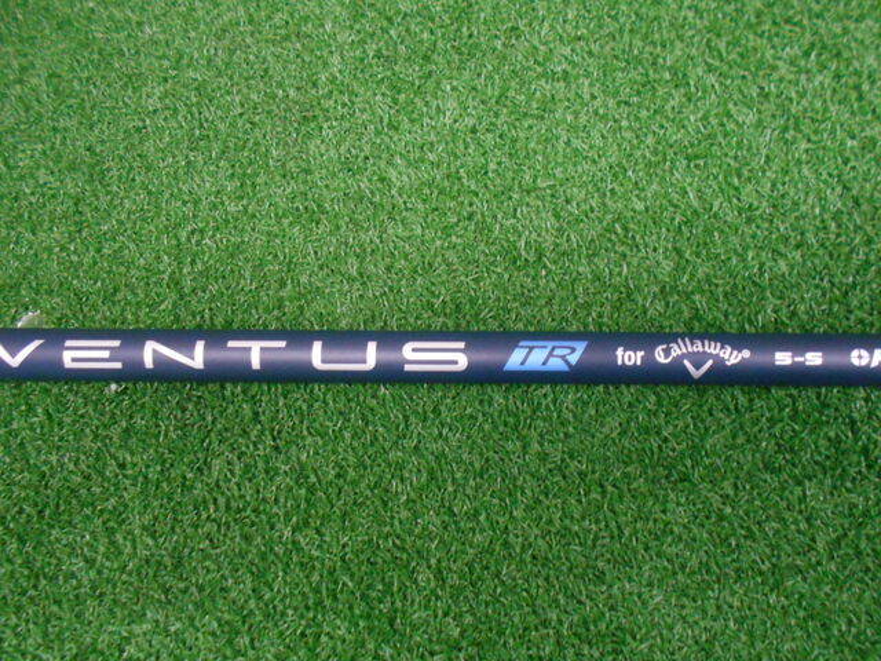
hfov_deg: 67.3
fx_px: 662
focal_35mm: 26
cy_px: 330
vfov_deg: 53.1
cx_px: 440
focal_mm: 4.6
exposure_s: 1/30
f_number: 3.2
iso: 800
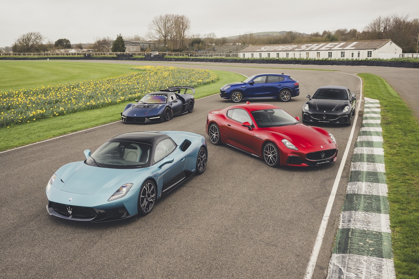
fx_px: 407
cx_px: 210
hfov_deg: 54.4
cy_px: 140
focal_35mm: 35
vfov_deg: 37.9
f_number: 5
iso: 640
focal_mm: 35
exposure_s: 1/200
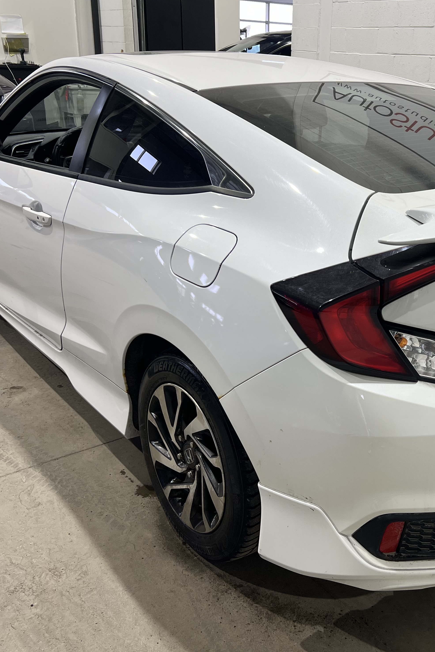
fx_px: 670
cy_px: 325
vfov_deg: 51.9
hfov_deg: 35.4
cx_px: 311
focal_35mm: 37
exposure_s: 1/120
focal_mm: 5.7
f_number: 1.5
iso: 80
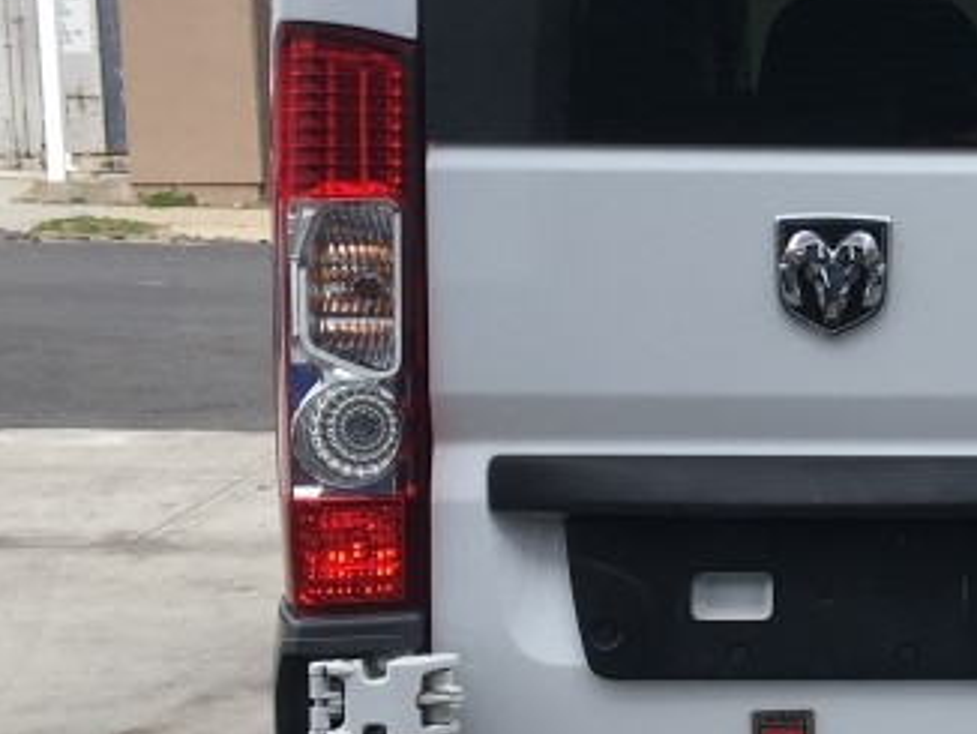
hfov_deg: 20.4
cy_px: 312
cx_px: 1097
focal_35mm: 91
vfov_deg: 16.3
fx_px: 2570
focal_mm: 4.15
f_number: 2.2
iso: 25
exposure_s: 1/549
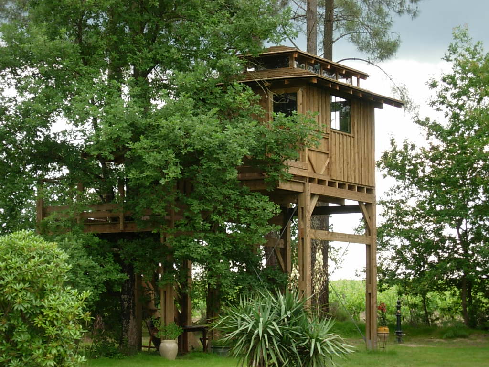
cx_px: 244
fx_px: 1596
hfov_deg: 17.4
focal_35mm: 113
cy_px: 184
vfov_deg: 13.1
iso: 79
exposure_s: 1/104
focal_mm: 23.4
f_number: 4.9
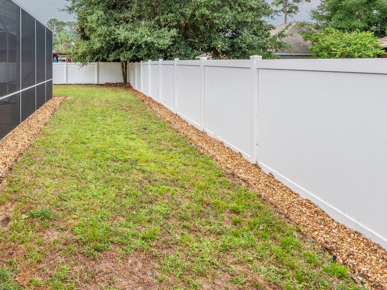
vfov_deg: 49.3
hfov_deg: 60.9
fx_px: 302
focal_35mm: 27
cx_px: 87
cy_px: 72
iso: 200
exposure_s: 1/200
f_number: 9
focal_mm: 16
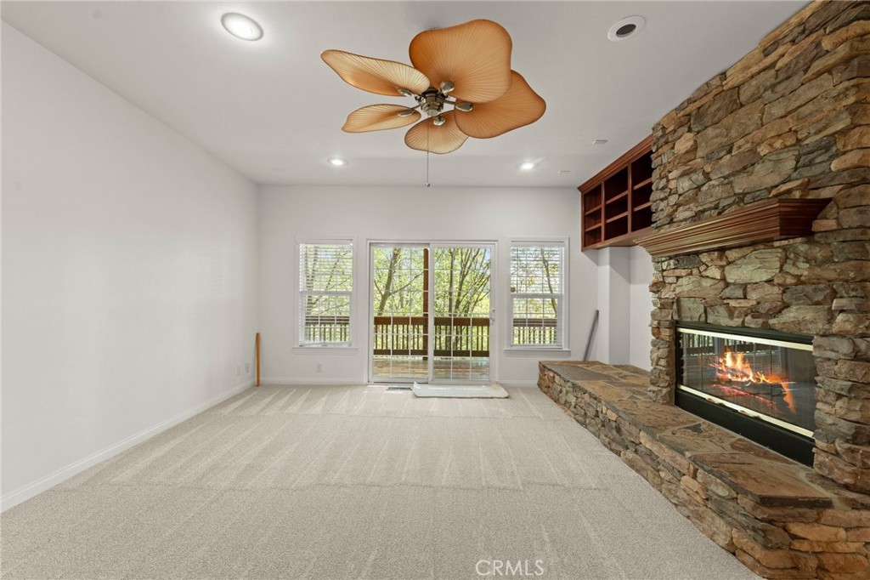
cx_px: 435
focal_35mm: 14
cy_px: 290
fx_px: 338
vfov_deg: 81.2
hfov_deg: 104.3
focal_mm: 14
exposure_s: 1/2.5
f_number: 8
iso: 200
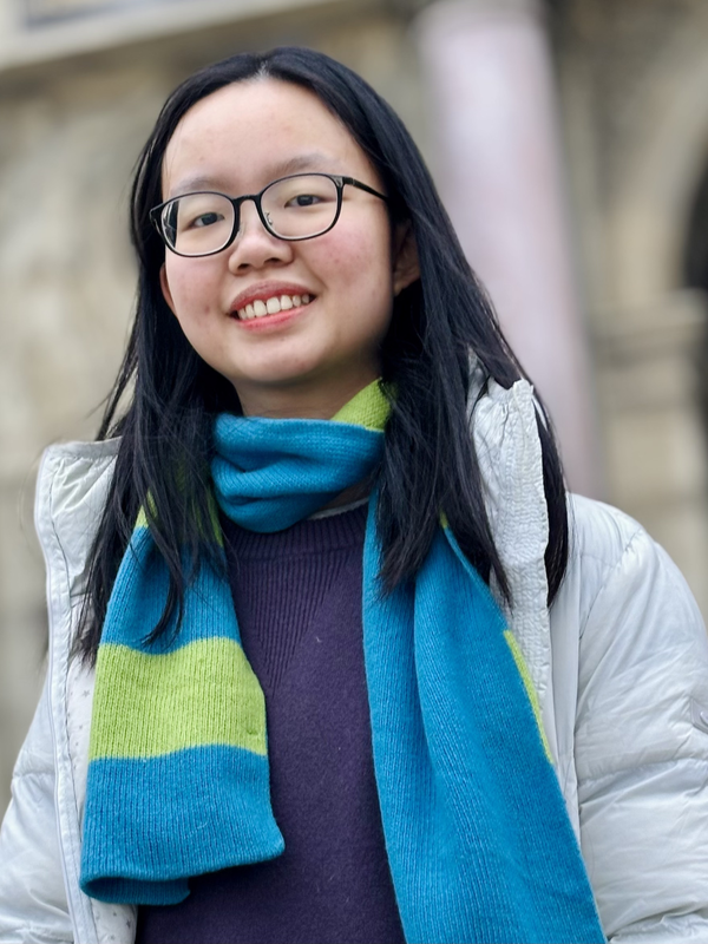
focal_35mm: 52
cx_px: 354
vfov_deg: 36.8
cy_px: 472
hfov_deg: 28.0
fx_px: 1418
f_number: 1.6
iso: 50
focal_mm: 5.96
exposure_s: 1/90
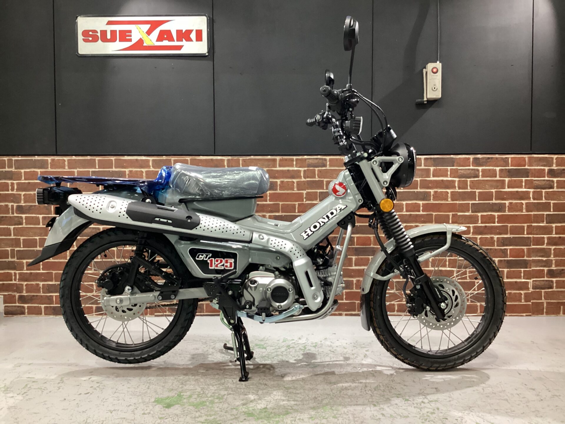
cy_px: 212
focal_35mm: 31
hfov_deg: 58.4
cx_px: 282
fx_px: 506
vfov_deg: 45.4
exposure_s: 1/50
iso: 400
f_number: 2.4
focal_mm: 3.3
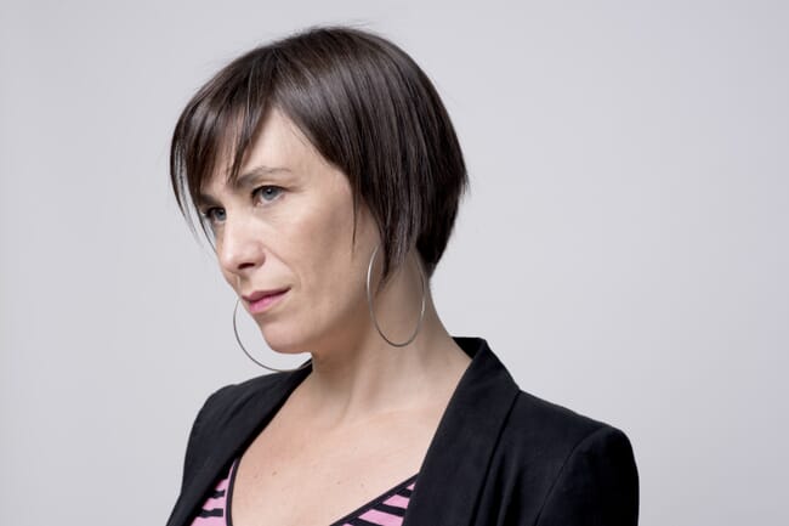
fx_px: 1862
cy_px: 263
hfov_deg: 23.9
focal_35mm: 85
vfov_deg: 16.1
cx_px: 394
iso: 100
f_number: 7.1
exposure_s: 1/80
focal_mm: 85
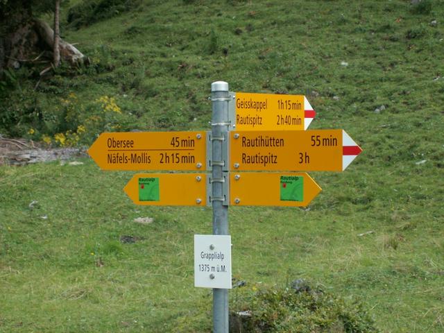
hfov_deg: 23.6
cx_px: 222
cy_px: 166
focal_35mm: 83
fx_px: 1065
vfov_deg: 17.8
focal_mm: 13.94
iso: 50
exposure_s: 1/250
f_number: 3.5
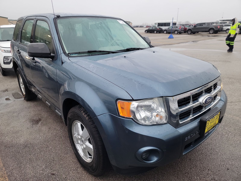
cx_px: 120
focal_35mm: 24
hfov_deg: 71.6
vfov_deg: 56.8
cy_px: 90
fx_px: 167
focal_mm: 6.7
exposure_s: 1/59
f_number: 1.8
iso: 57
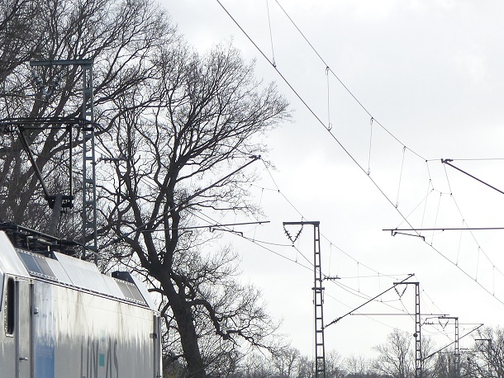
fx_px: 4355
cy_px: 338
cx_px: 139
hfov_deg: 6.6
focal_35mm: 299
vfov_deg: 5.0
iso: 160
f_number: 4
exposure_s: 1/640
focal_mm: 27.4
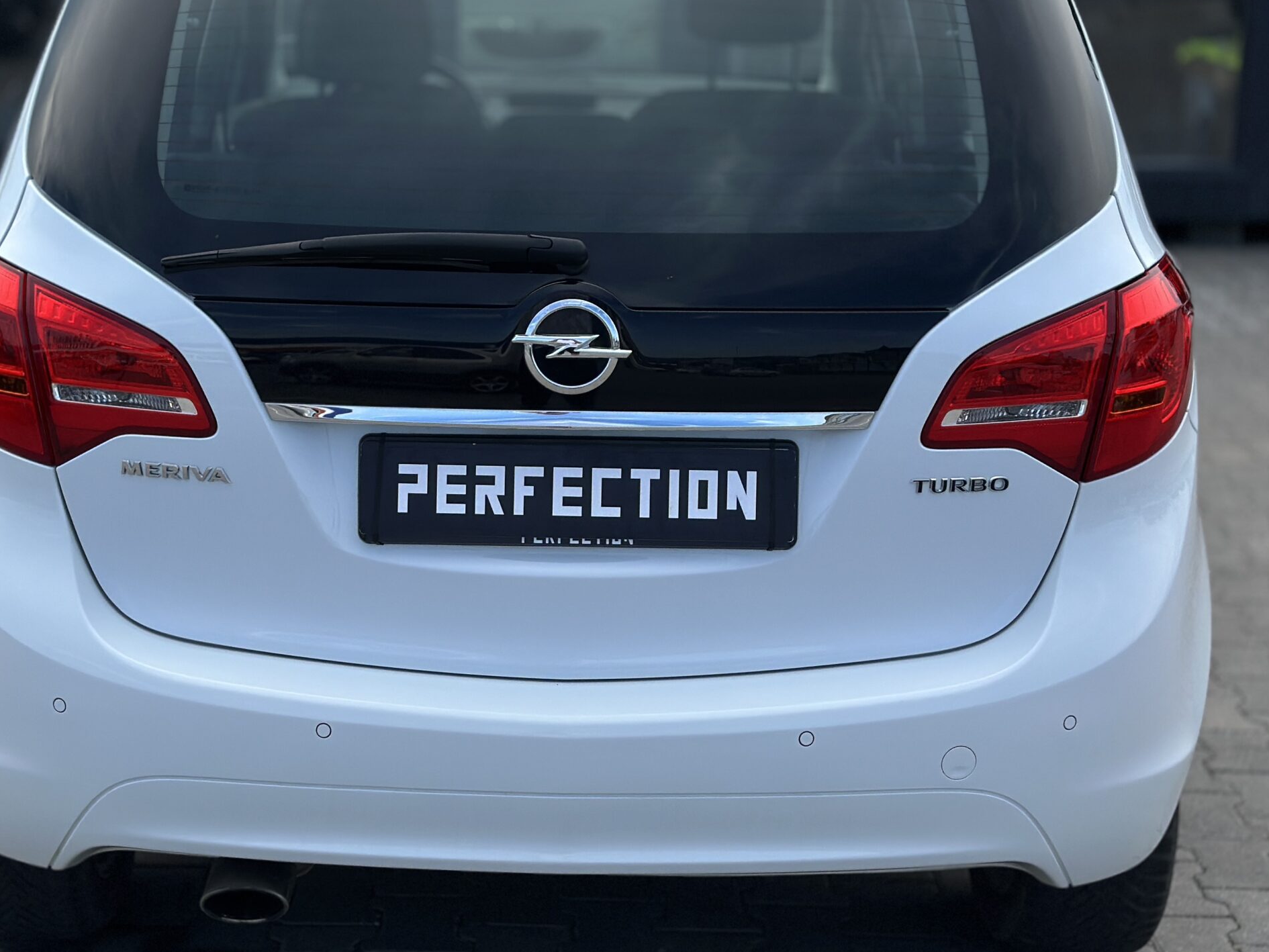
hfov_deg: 29.8
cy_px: 435
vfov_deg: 22.6
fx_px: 2383
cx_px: 515
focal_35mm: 65
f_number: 1.78
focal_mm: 6.86
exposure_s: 1/4184
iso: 100
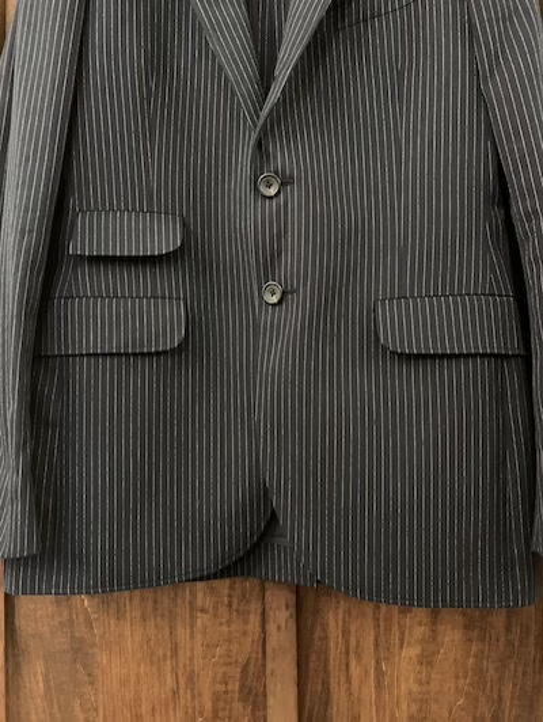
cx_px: 272
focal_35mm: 26
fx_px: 543
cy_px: 361
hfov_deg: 53.1
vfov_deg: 67.3
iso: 640
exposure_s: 1/15
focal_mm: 4.25
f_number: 1.8
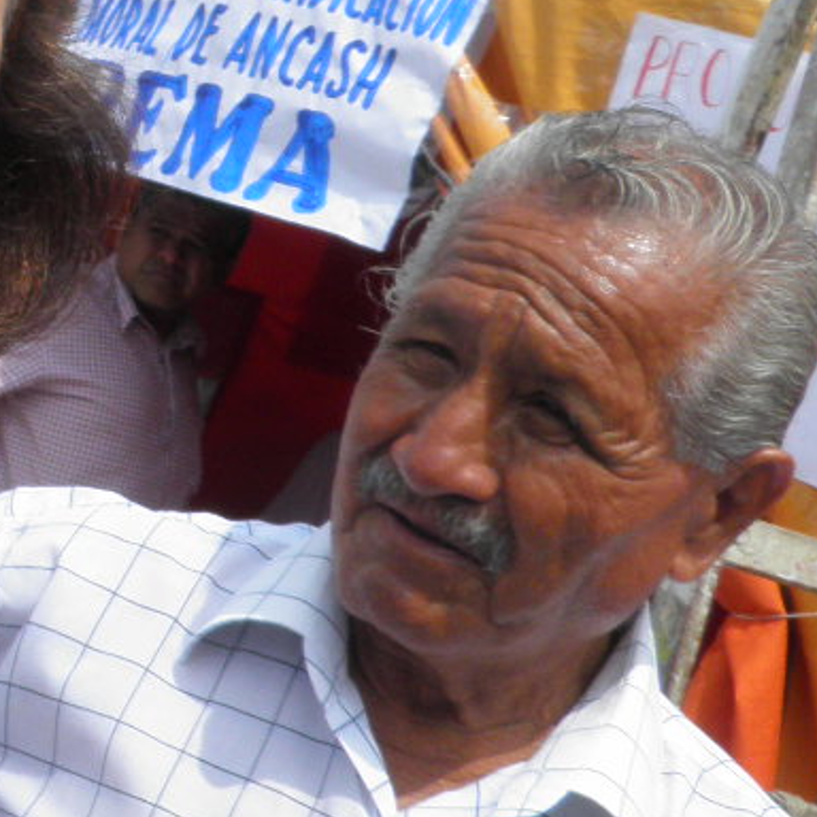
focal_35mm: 103
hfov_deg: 15.3
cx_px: -489
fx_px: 2750
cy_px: 213
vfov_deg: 16.8
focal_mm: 4.9
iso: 50
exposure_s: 1/400
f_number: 5.7
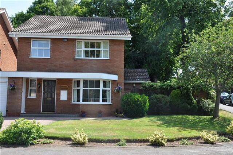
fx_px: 242
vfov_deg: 35.4
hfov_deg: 51.3
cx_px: 116
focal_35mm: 38
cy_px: 78
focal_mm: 25
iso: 200
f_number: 10
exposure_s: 1/100
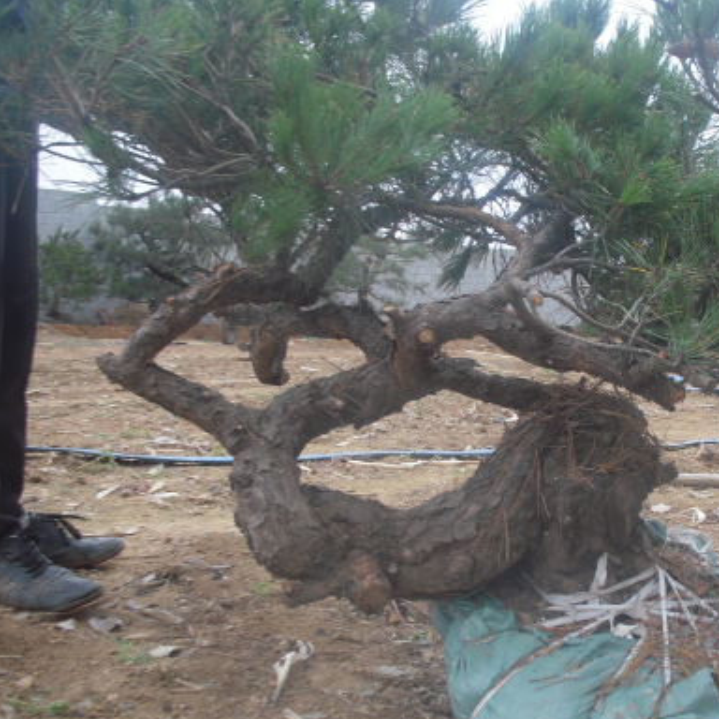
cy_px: 418
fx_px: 1316
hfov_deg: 30.1
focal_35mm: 56
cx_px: 534
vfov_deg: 30.5
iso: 100
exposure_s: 1/60
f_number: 3.3
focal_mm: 6.3
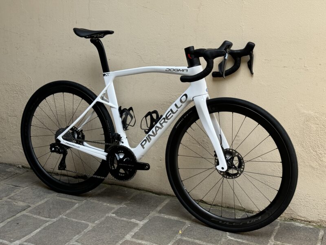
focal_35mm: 48
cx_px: 163
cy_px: 122
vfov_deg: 30.3
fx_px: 452
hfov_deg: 39.7
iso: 64
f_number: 1.78
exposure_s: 1/832
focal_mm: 6.76
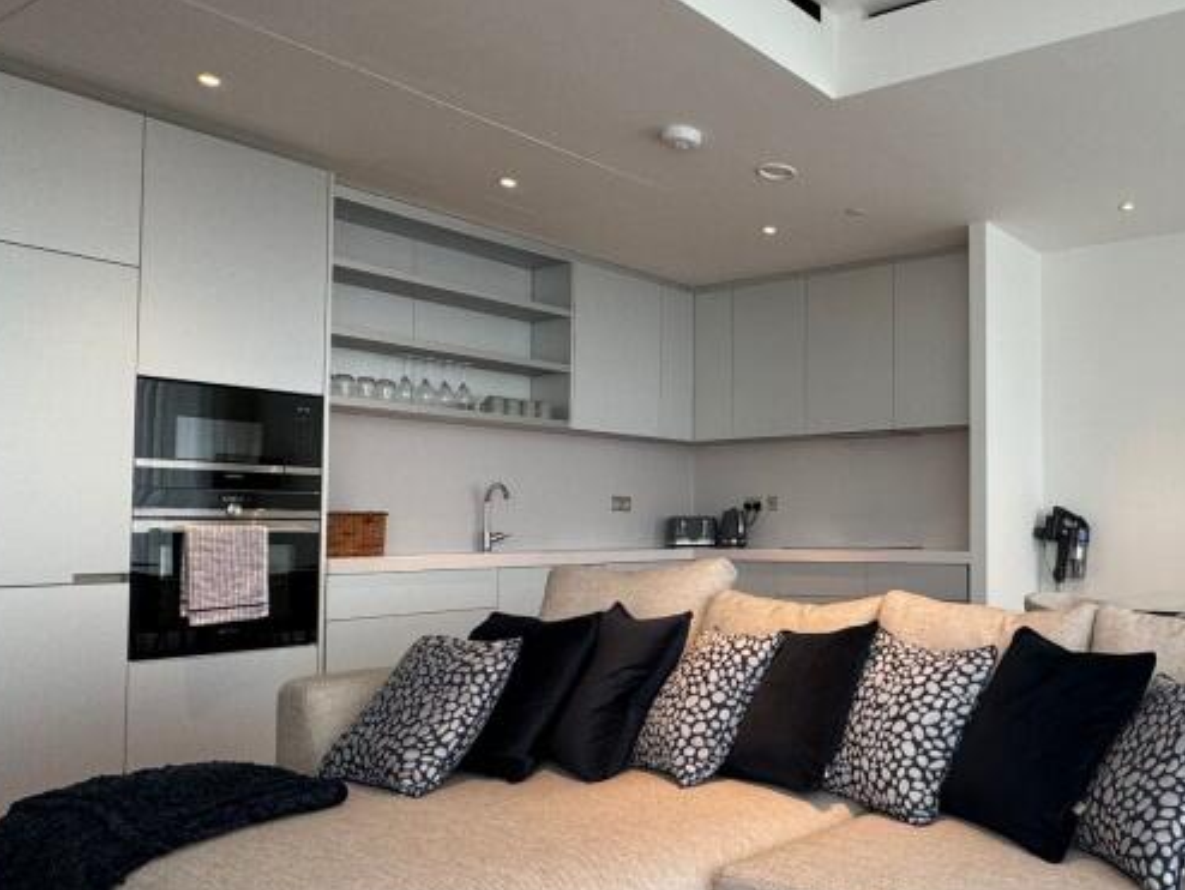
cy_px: 494
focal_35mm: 29
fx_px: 993
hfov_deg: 55.7
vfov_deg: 48.2
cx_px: 1003
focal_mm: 2.22
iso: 125
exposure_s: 1/100
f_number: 2.2
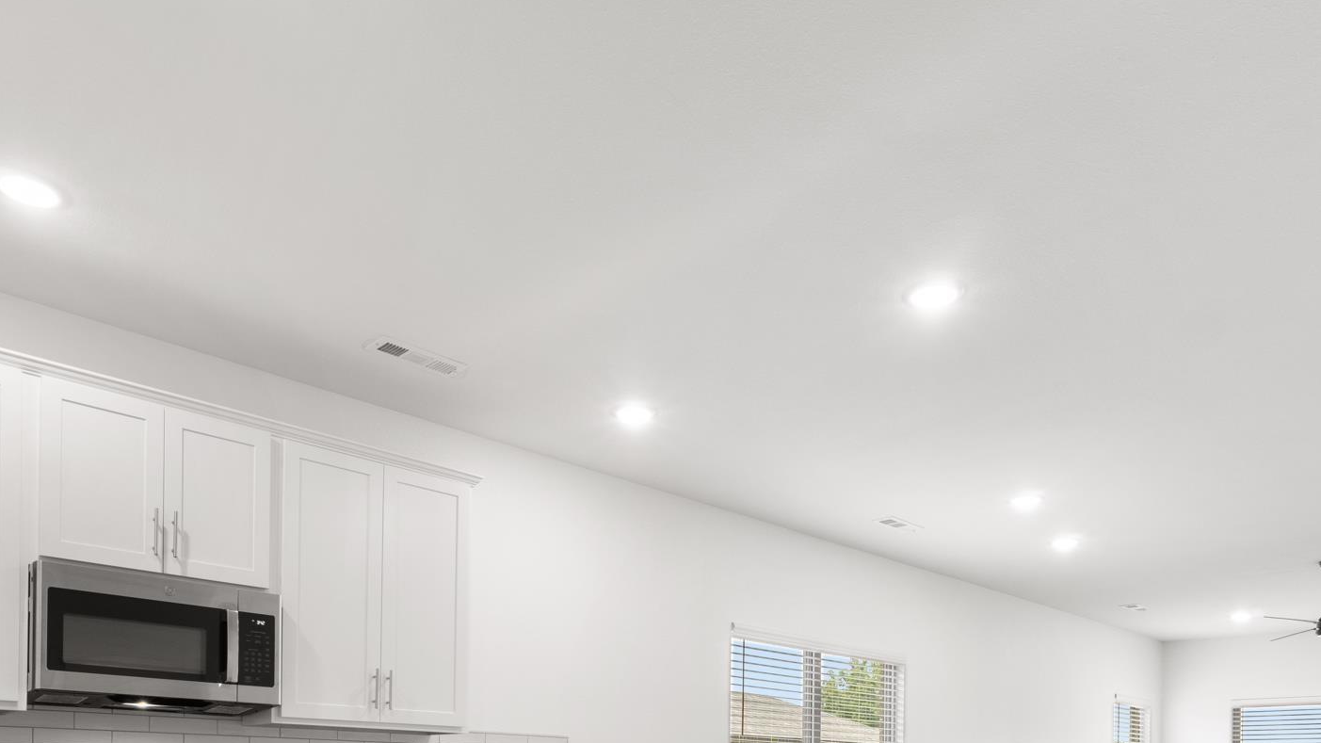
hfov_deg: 67.9
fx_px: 981
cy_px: 778
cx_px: 663
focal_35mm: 28
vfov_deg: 36.4
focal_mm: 10
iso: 200
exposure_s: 1.3
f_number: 9
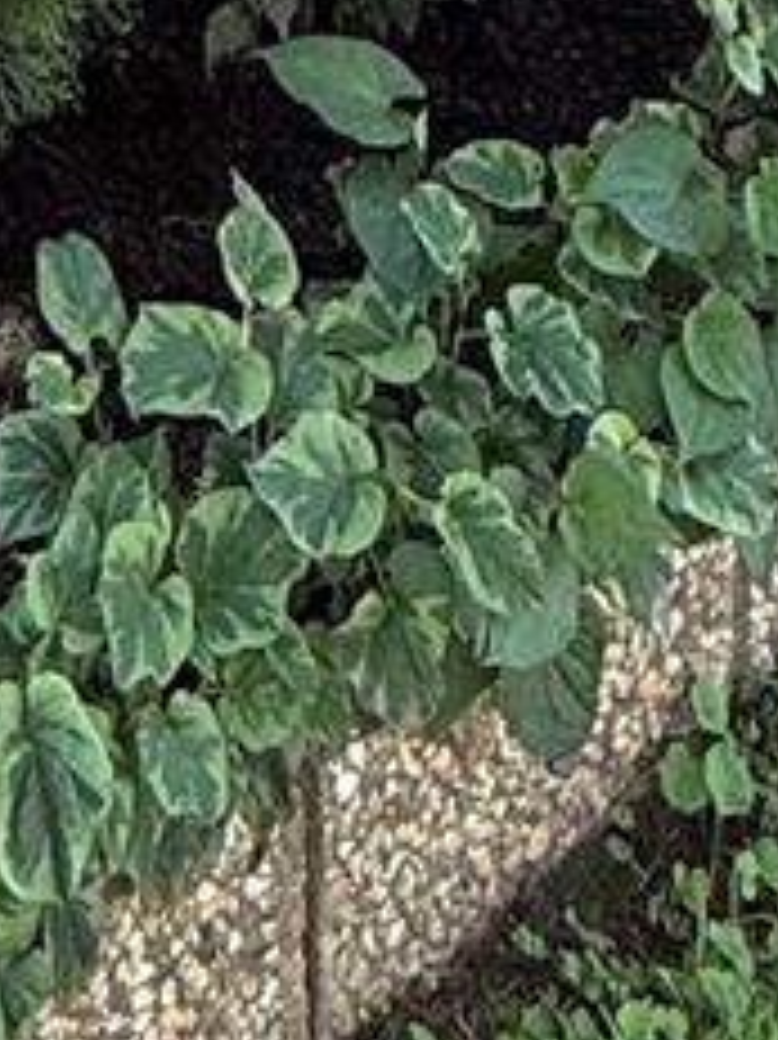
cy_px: -1333
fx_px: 2789
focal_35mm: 93
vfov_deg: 14.8
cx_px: -27
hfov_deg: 15.5
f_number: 2.2
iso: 40
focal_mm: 2.22
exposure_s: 1/106
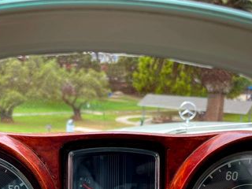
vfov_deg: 26.6
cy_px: 187
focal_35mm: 52
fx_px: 379
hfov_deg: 36.8
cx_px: 114
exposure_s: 1/556
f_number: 1.6
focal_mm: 4.2
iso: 32
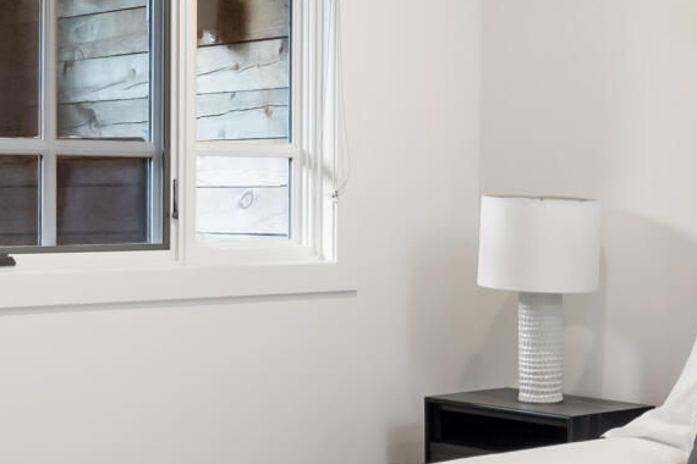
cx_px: 372
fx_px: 1936
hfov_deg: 20.4
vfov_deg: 13.7
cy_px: 179
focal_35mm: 100
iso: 320
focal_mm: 19
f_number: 7.1
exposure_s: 1/2.5
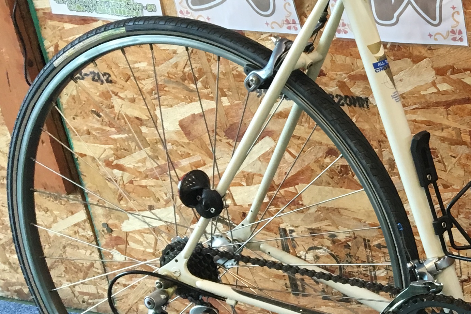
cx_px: 668
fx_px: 1151
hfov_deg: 20.4
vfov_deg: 15.5
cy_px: 177
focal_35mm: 88
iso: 40
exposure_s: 1/30
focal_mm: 4.15
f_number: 2.2
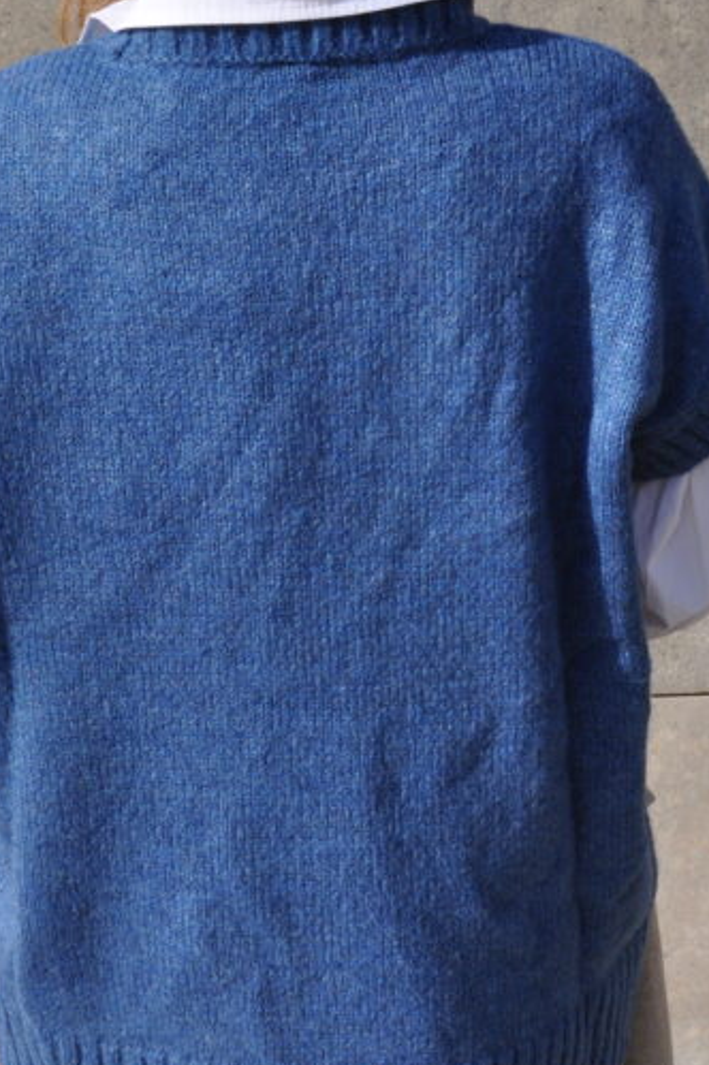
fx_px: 2248
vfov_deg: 26.5
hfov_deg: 17.9
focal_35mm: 76
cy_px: 353
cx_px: 344
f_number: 14
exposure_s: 1/200
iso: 200
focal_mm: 28
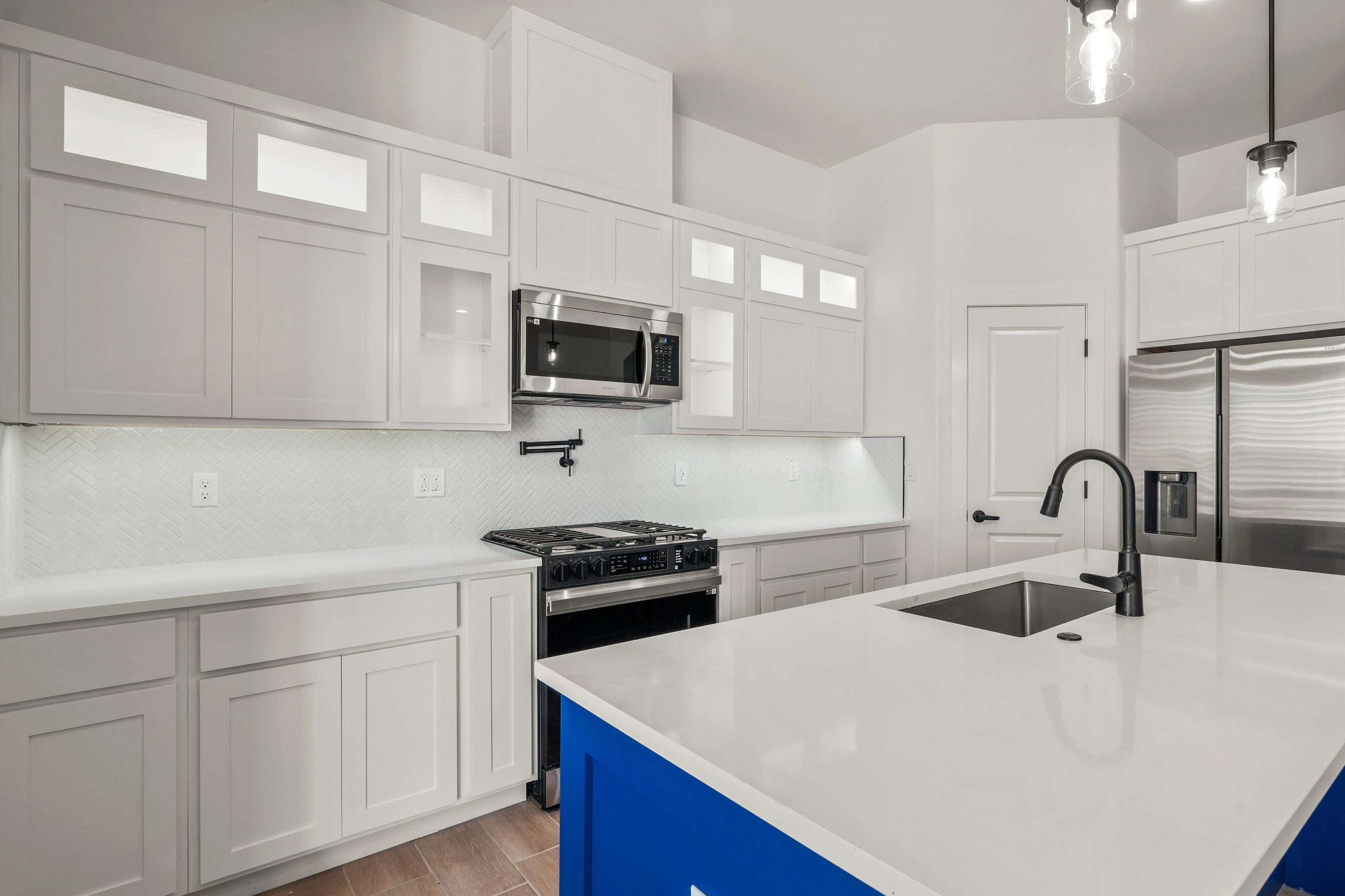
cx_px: 751
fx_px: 672
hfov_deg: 89.6
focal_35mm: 18
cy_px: 478
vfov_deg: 67.3
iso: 640
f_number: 10
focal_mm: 16
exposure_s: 1/8
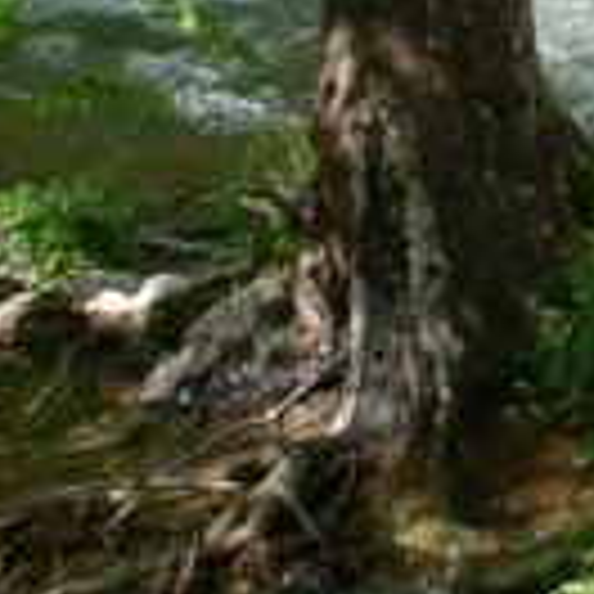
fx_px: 5009
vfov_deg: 6.7
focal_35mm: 258
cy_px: -297
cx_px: 1159
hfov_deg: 6.6
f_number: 3.9
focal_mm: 12
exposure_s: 1/180
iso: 80
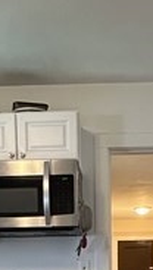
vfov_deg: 29.5
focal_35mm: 59
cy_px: 338
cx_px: 93
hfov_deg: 20.4
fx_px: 424
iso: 400
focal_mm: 1.57
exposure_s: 1/60
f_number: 1.8
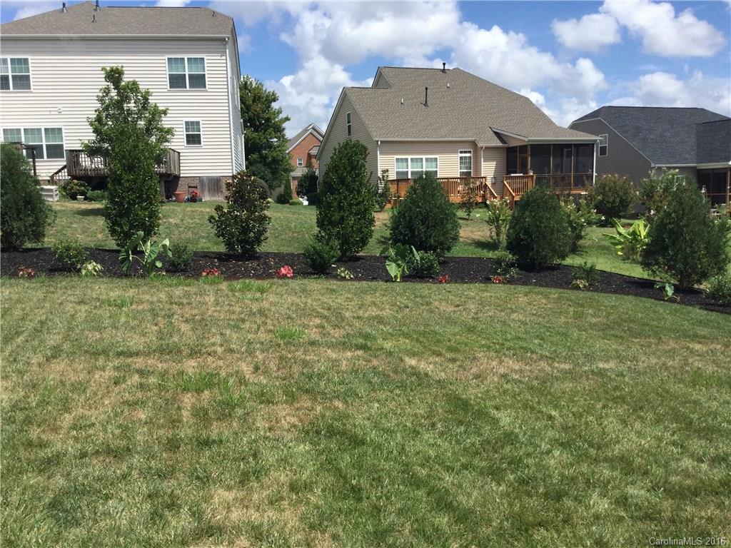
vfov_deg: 45.4
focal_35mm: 31
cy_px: 274
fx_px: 655
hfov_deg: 58.4
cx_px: 366
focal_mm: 3.3
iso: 25
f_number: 2.4
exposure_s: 1/1567
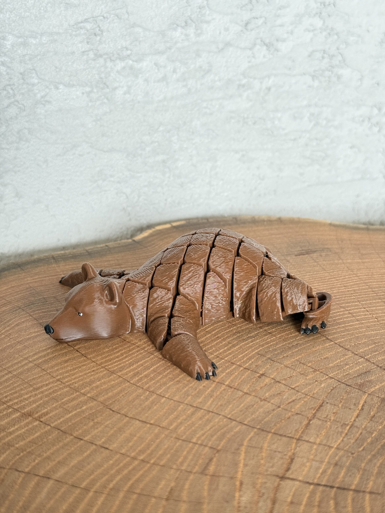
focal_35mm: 48
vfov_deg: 39.7
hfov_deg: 30.3
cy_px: 256
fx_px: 712
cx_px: 192
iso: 400
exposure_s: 1/40
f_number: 1.78
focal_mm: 6.76
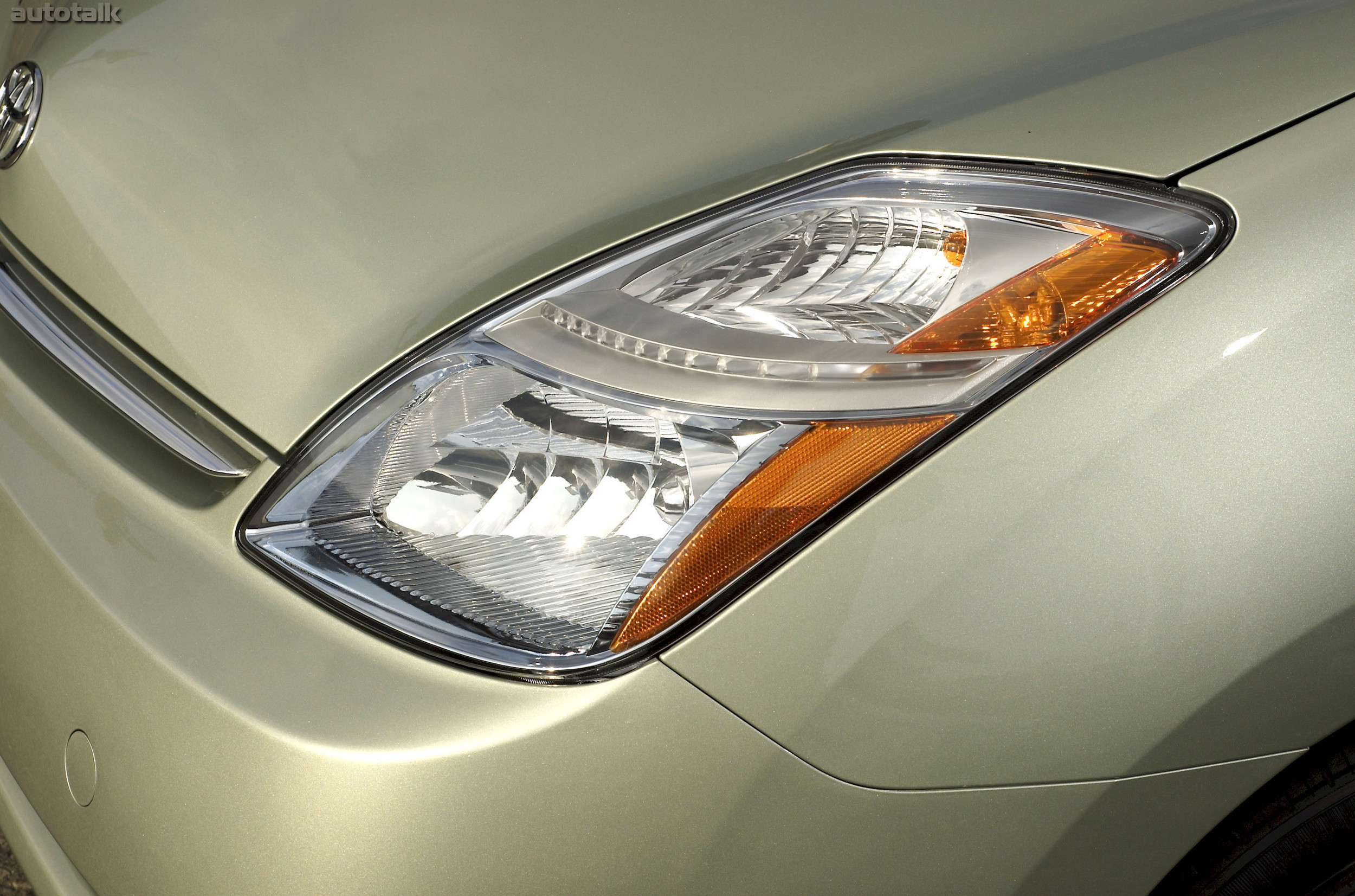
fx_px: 2815
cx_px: 678
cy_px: 448
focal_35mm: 75
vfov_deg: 18.1
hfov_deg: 27.1
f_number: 10
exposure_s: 1/400
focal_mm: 50
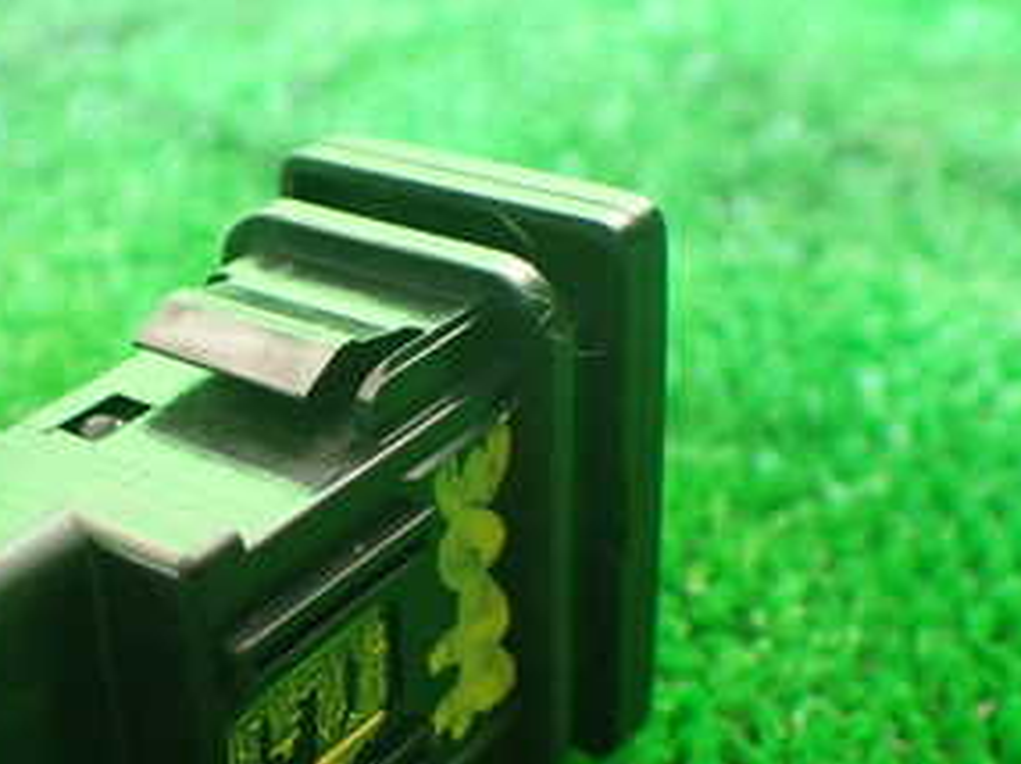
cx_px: 164
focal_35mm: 63
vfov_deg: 23.1
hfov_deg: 29.8
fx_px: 1857
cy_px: 543
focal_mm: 5.4
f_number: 2.3
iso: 640
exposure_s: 1/125
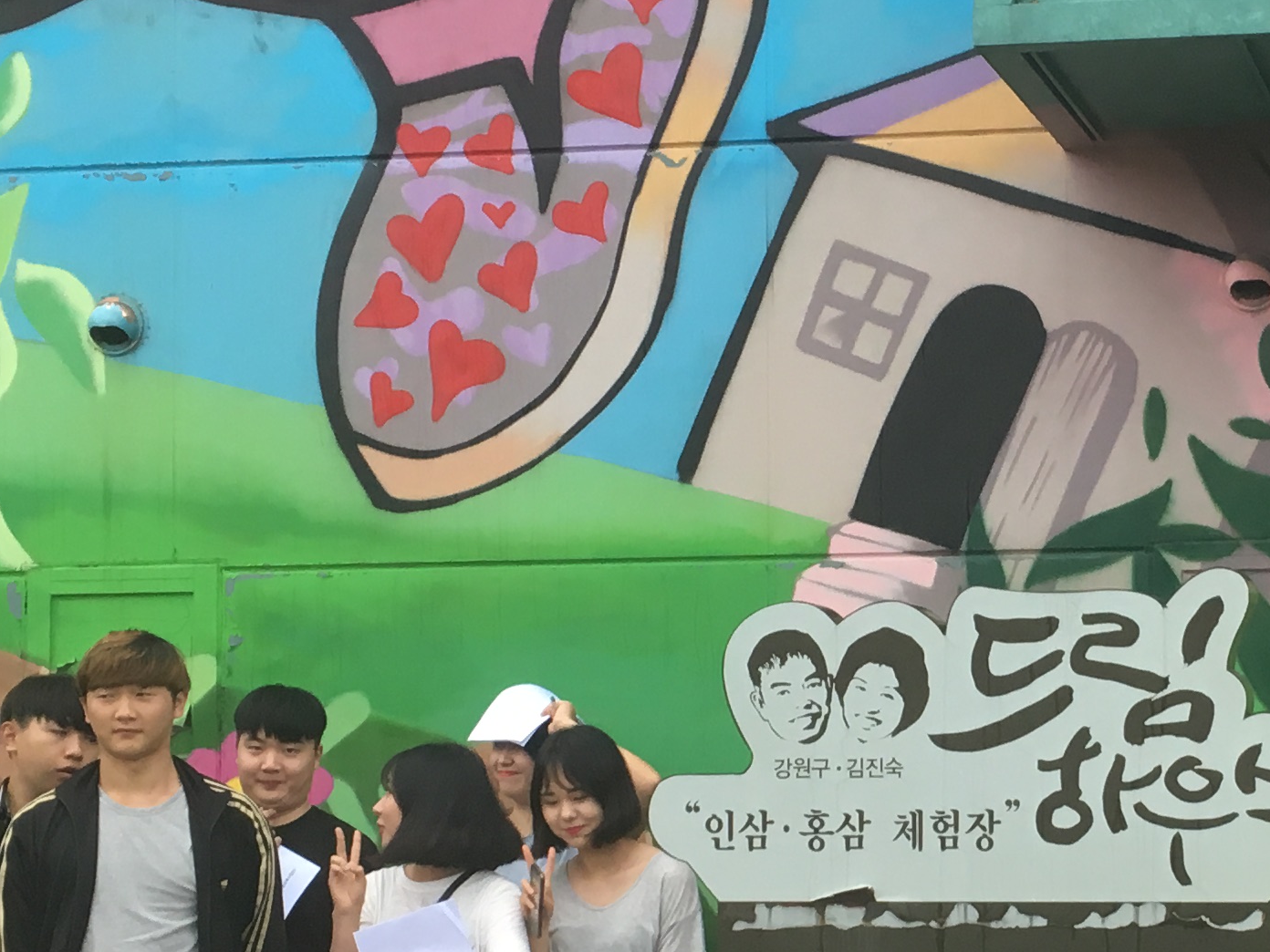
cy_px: 631
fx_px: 3082
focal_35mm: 84
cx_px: 1140
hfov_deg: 22.7
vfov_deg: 17.5
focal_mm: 4.15
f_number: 2.2
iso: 25
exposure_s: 1/40
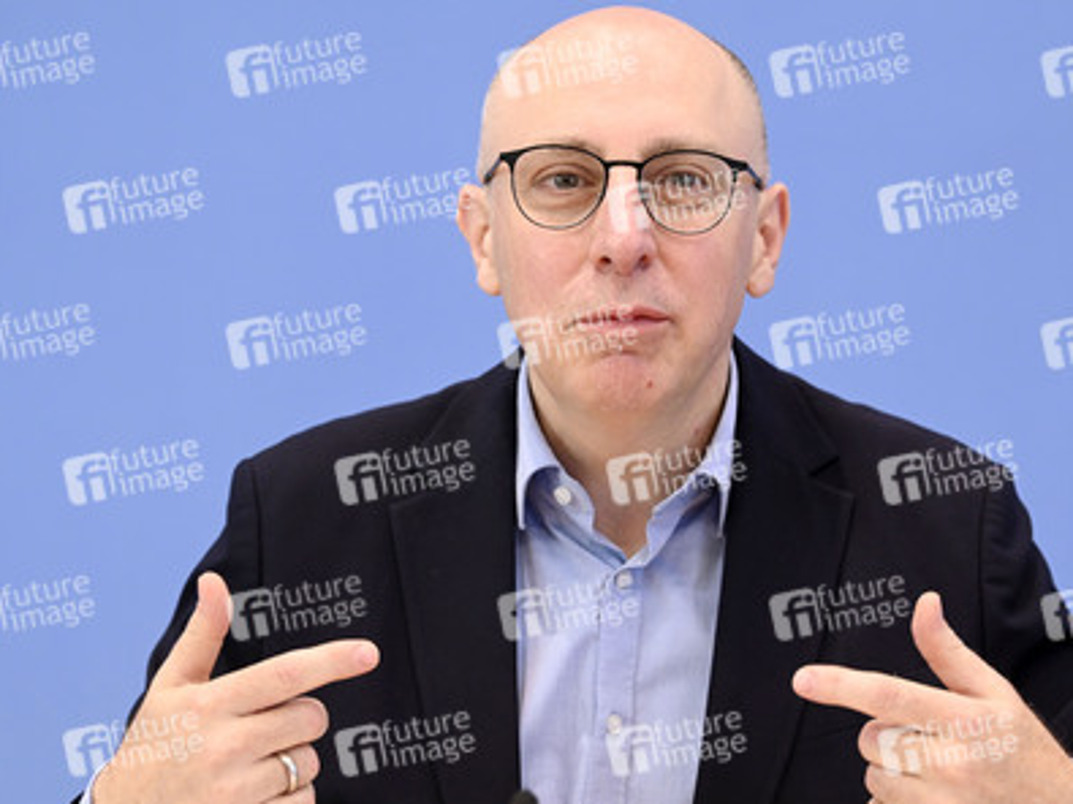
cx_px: 604
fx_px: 4586
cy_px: 405
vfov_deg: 10.0
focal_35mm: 148
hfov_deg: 13.3
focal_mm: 135
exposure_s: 1/500
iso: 3200
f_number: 5
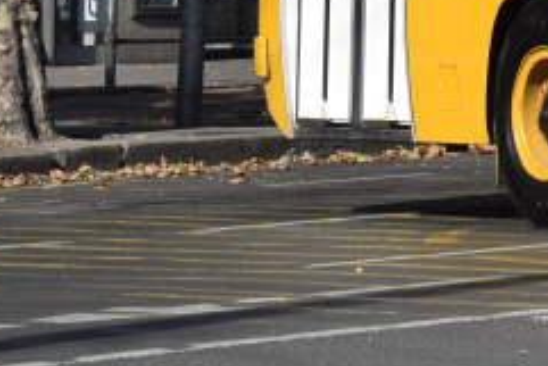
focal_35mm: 388
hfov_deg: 5.2
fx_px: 5910
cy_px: -394
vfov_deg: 3.5
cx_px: 1153
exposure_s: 1/1000
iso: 200
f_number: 6.3
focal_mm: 48
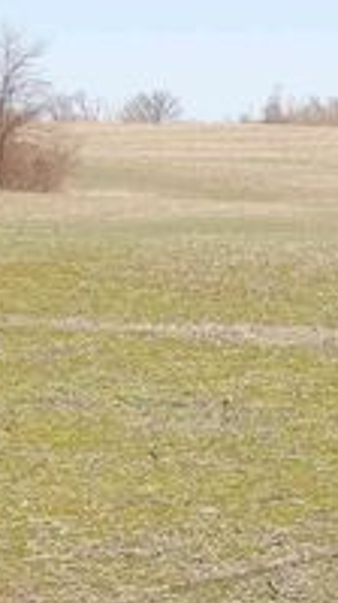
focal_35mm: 169
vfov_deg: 12.7
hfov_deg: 7.1
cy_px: 300
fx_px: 2702
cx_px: 468
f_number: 4
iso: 100
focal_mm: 11.1
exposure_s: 1/596
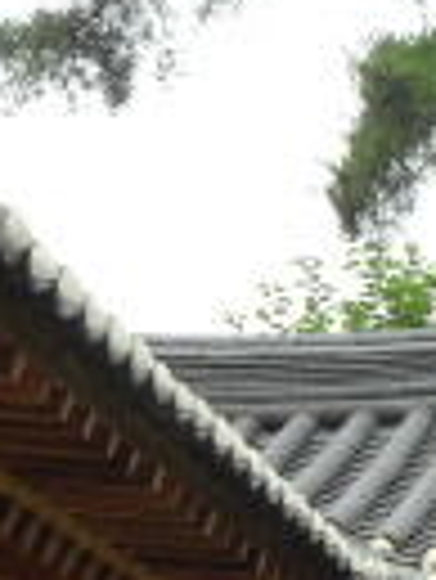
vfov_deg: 8.0
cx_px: 694
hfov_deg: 6.0
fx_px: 4091
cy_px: 701
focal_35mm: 244
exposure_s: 1/90
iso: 80
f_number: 5.6
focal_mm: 11.2
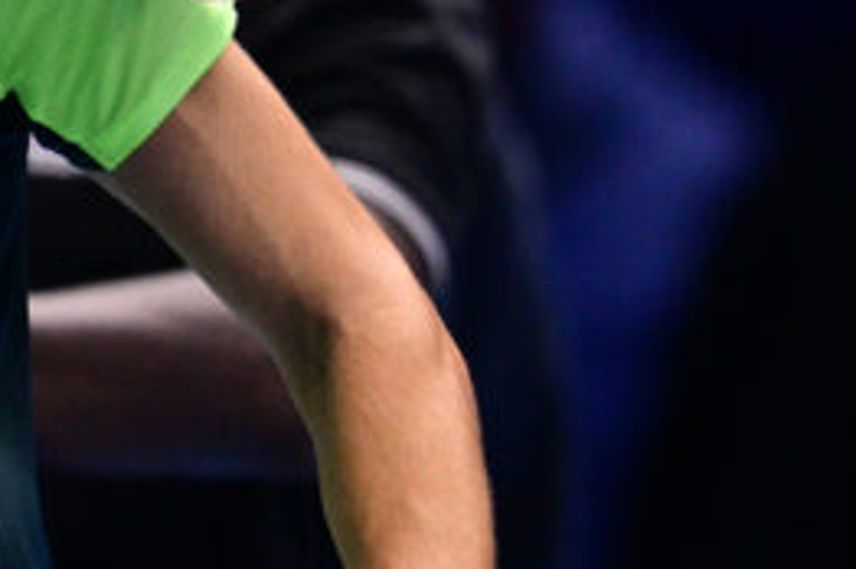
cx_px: -242
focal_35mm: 1528
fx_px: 36287
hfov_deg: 1.4
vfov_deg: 0.9
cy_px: 39
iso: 4000
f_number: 3.2
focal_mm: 400
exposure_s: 1/1250
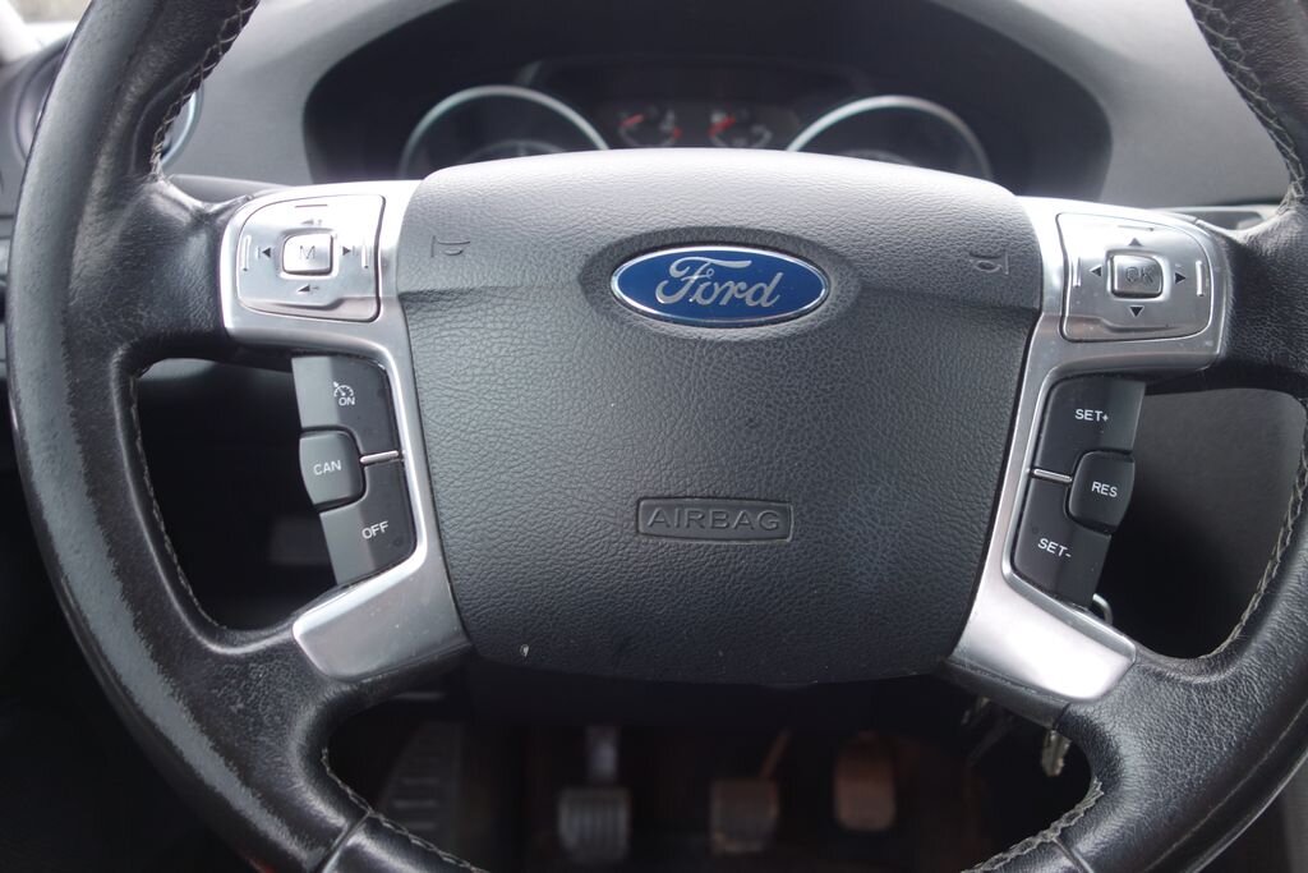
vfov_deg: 46.4
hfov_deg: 65.5
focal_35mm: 28
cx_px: 654
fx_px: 1017
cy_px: 436
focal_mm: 10.4
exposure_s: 1/30
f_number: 2.2
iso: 125
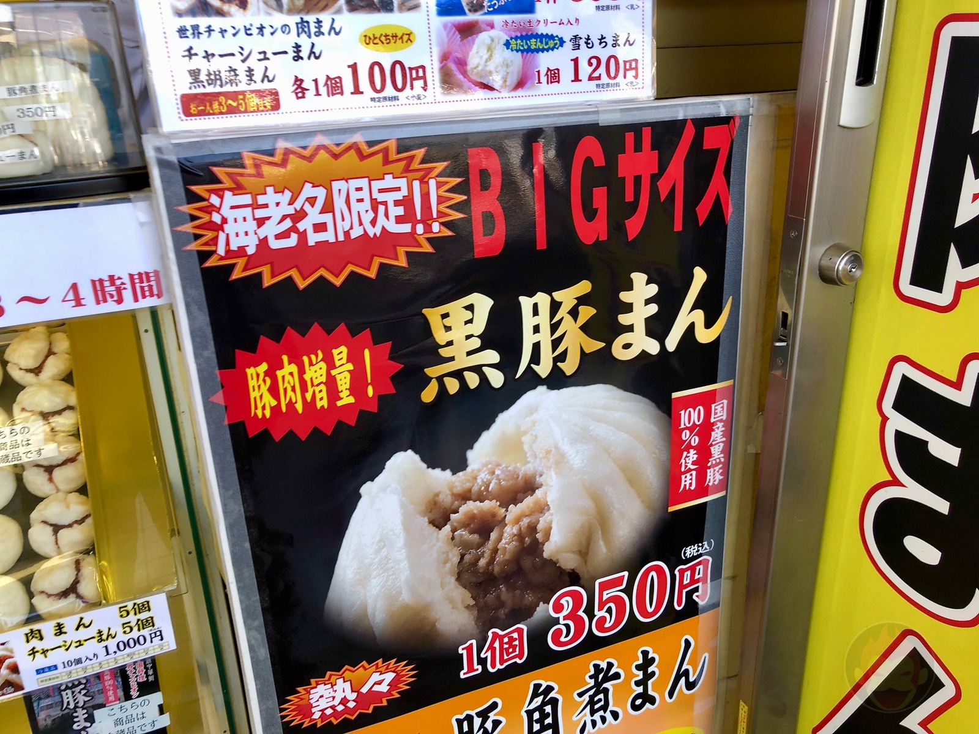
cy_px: 367
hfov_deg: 63.4
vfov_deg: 49.7
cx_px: 490
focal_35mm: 28
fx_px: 792
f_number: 1.8
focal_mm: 4
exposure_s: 1/100
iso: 25
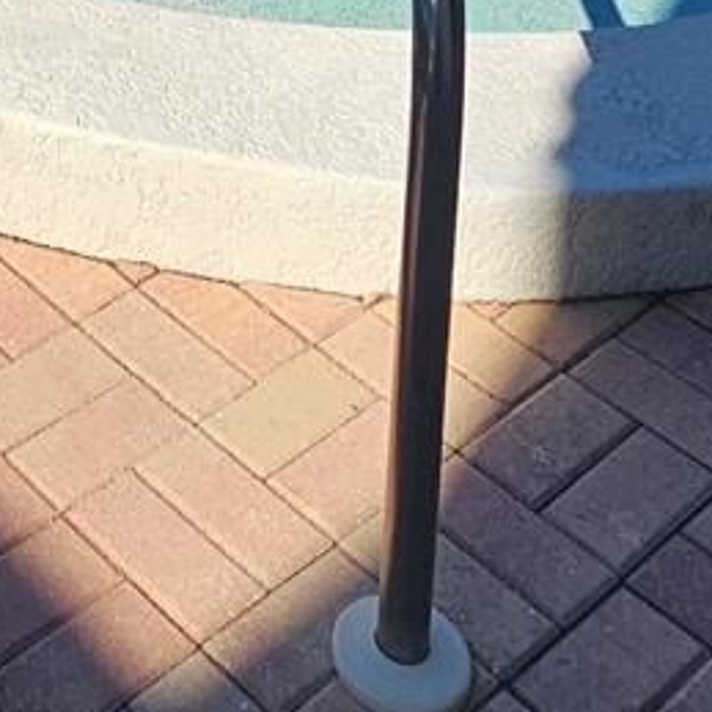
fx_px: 1652
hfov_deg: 22.4
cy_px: -698
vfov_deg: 17.6
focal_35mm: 71
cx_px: -148
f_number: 2.2
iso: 50
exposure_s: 1/2723
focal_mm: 2.2
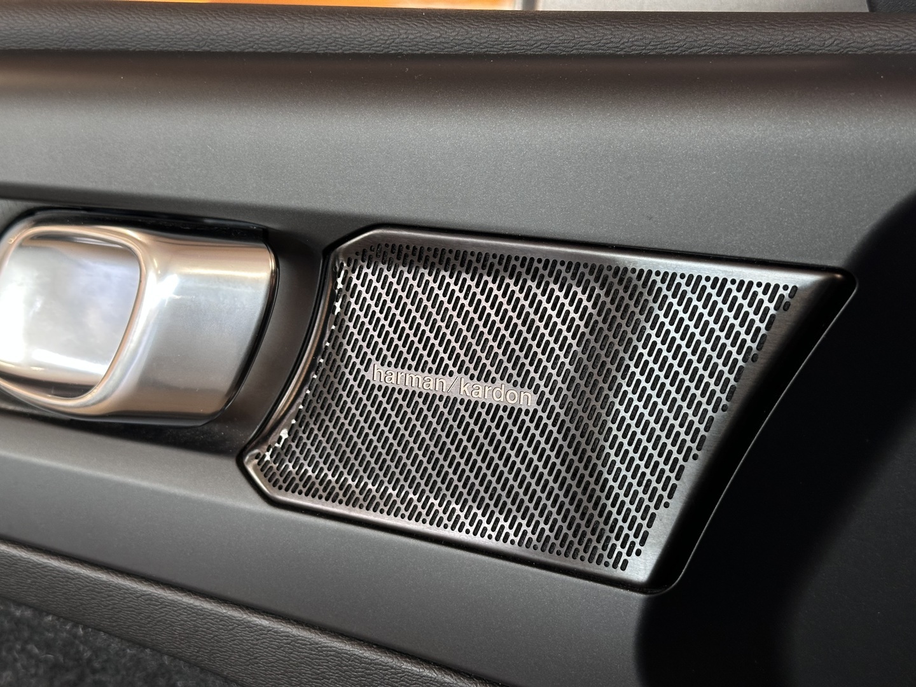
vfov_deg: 30.3
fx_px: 1270
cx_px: 458
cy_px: 344
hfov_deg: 39.7
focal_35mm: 48
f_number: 1.78
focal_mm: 6.86
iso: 125
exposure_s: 1/50
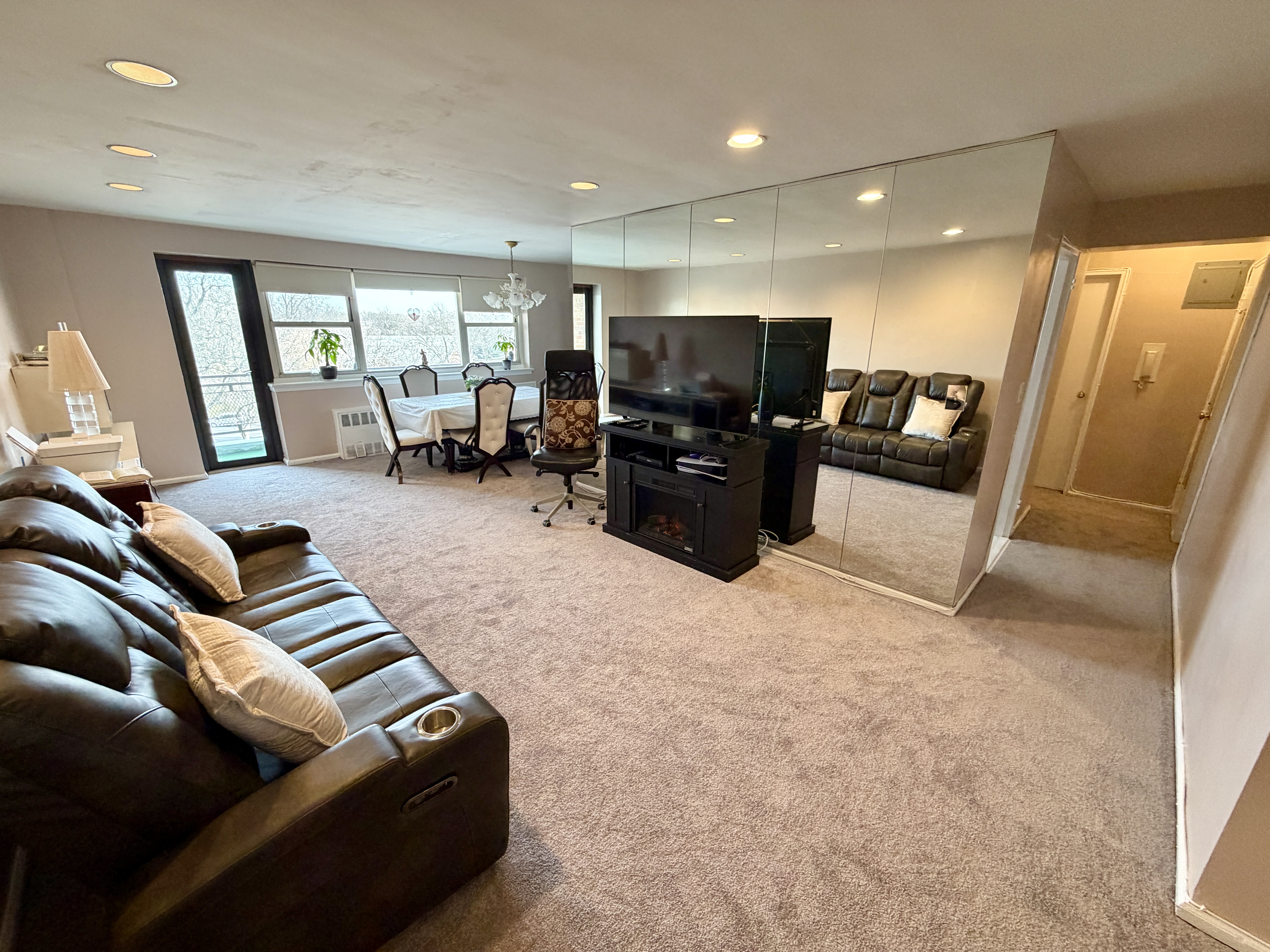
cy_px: 476
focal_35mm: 14
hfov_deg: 102.1
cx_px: 635
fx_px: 514
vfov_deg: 85.7
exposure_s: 1/60
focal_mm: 2.22
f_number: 2.2
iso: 250
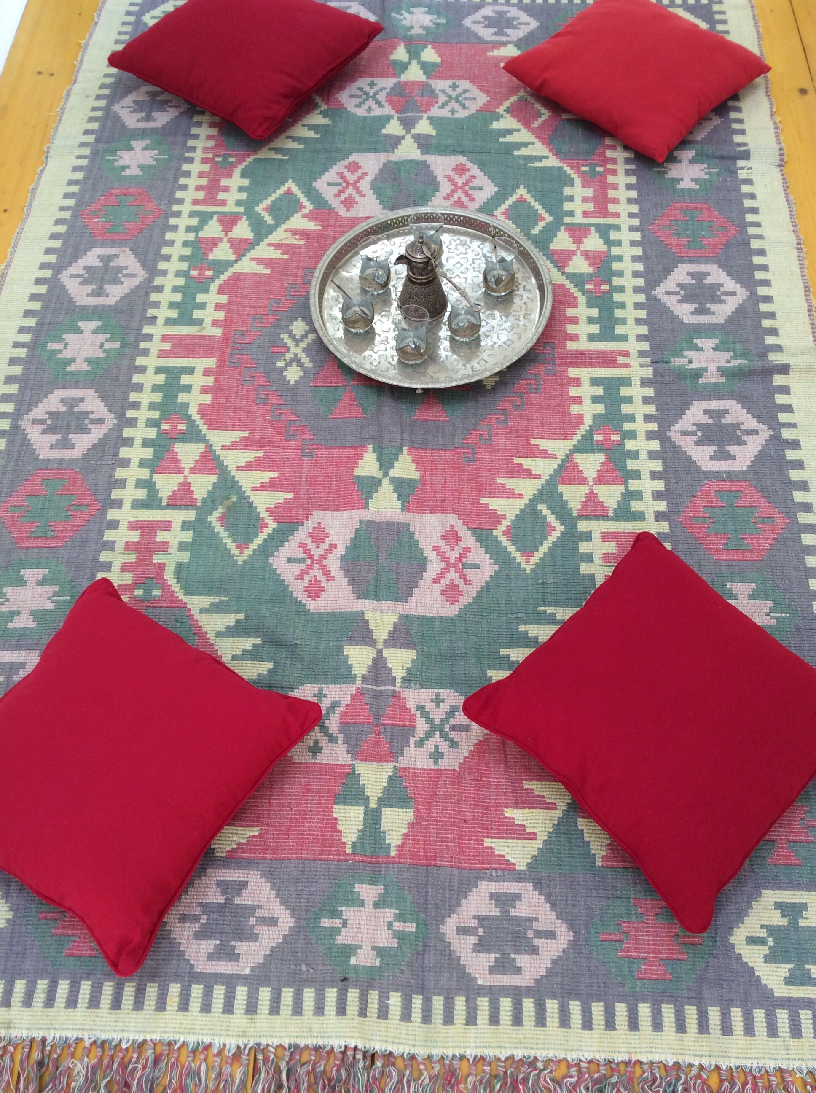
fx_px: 1008
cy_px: 546
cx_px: 408
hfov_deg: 44.1
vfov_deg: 56.9
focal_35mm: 32
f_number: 2.4
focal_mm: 3.3
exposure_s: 1/50
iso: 32
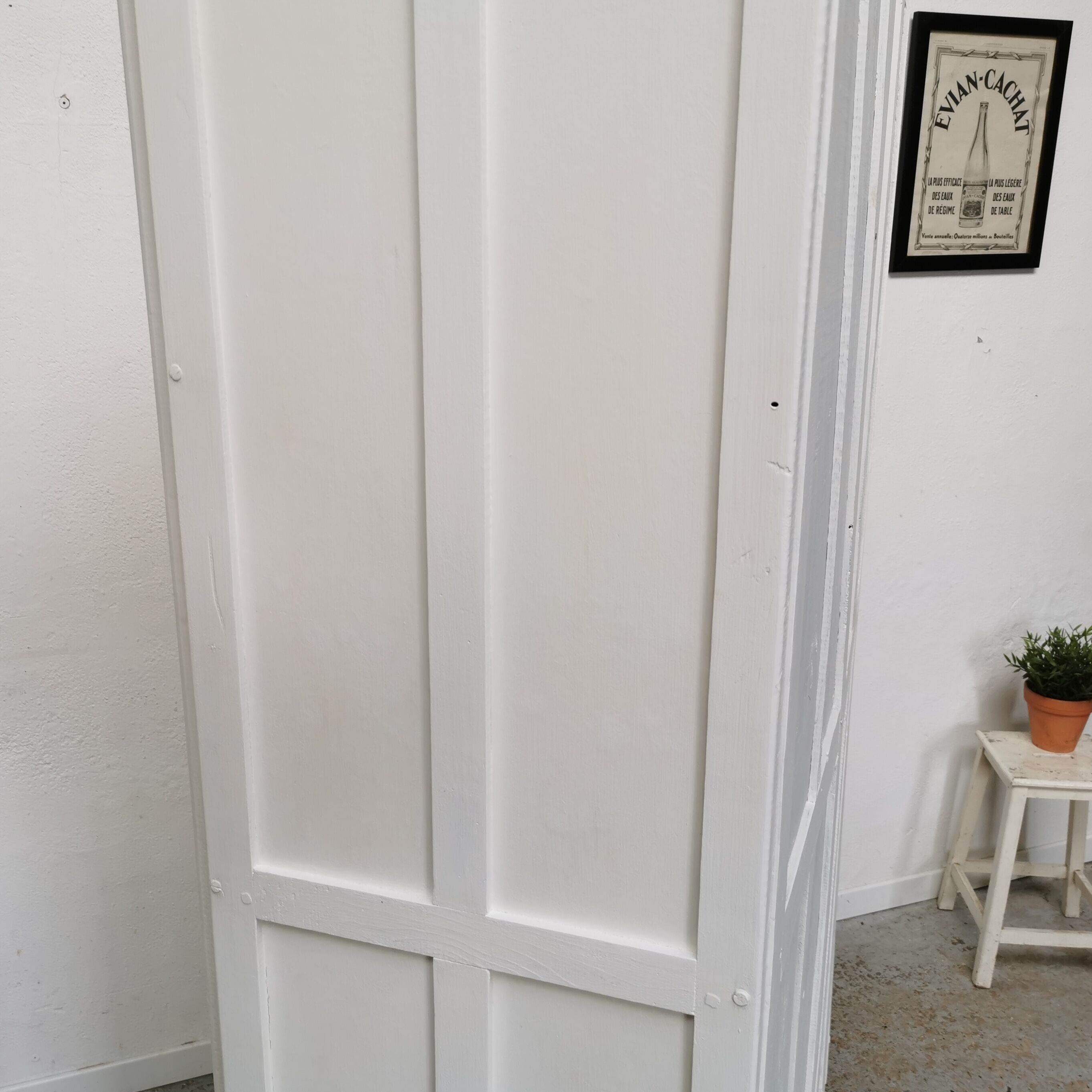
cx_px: 533
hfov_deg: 51.1
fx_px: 1142
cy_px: 548
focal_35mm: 32
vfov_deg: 51.1
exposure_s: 1/113
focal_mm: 5.58
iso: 50
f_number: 1.8
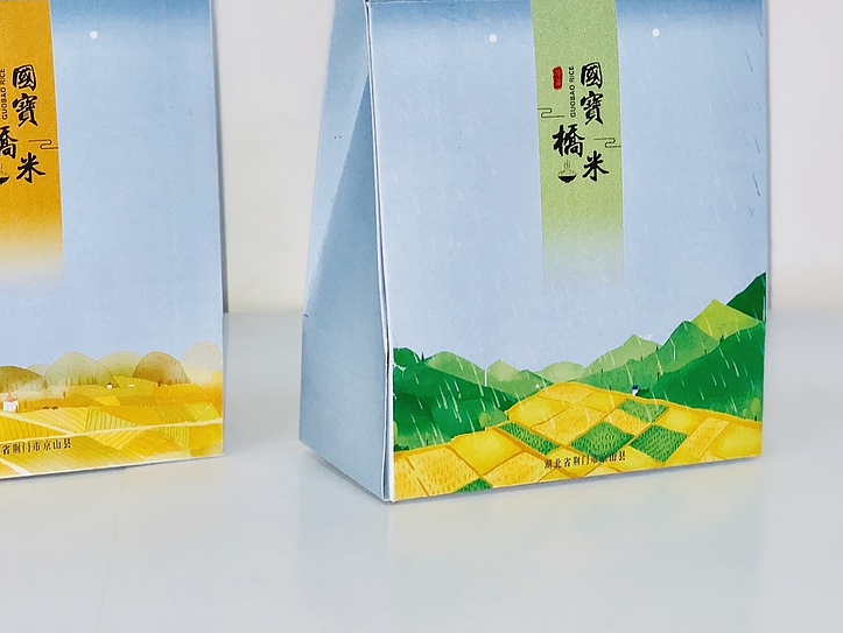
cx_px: 279
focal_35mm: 92
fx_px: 2242
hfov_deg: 21.2
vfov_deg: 16.1
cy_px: 224
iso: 20
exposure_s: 1/33
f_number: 2.4
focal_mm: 6
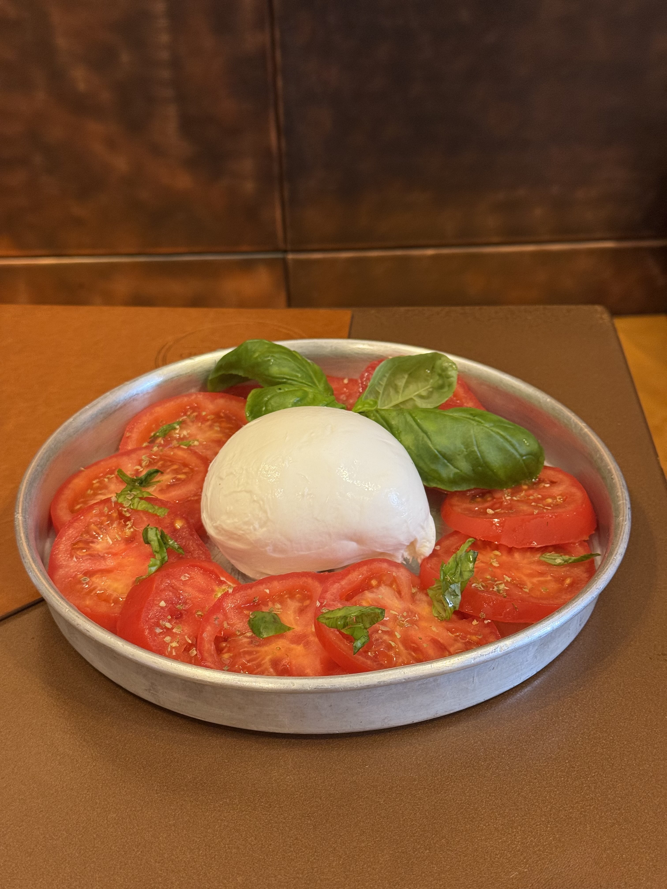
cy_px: 444
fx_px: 1233
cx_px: 334
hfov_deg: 30.3
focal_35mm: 48
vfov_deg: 39.7
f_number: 1.78
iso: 100
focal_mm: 6.76
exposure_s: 1/50
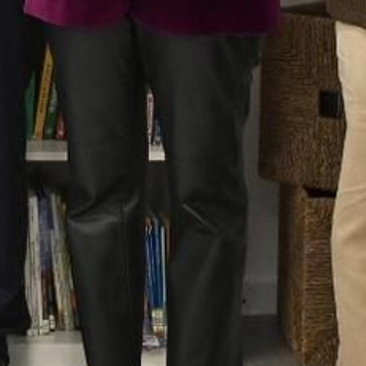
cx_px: -242
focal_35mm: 259
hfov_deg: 6.6
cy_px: -169
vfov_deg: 6.7
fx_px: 3098
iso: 3200
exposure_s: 1/100
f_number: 6.3
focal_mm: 44
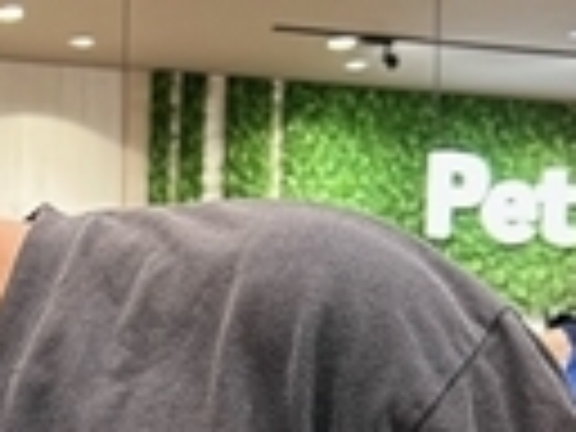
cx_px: -328
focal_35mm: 122
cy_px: 580
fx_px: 2030
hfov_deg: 14.8
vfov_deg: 11.8
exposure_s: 1/60
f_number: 1.5
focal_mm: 5.7
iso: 80
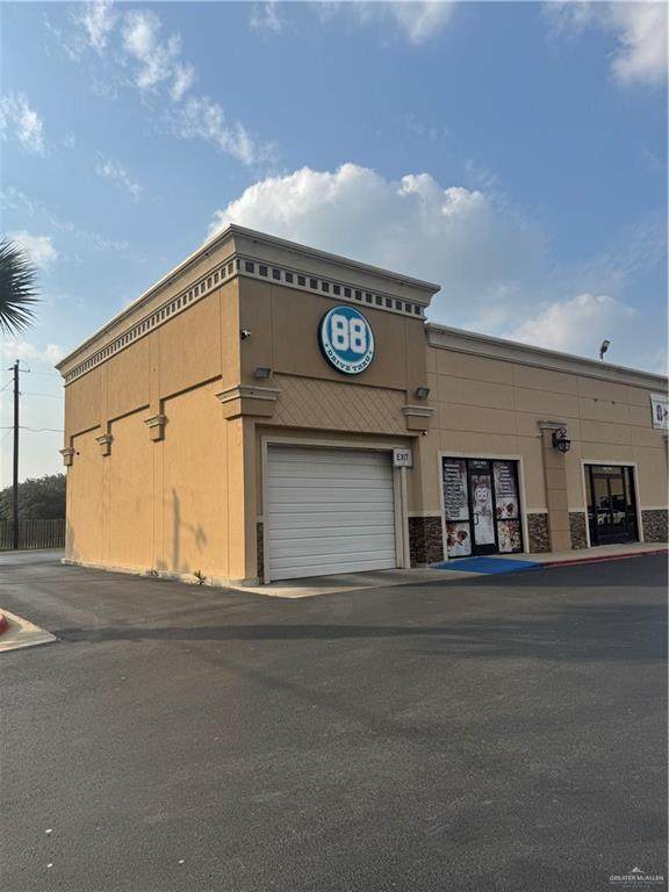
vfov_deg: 71.6
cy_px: 446
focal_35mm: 24
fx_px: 618
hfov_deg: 56.8
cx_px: 334
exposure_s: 1/5348
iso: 80
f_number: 1.78
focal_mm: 6.76
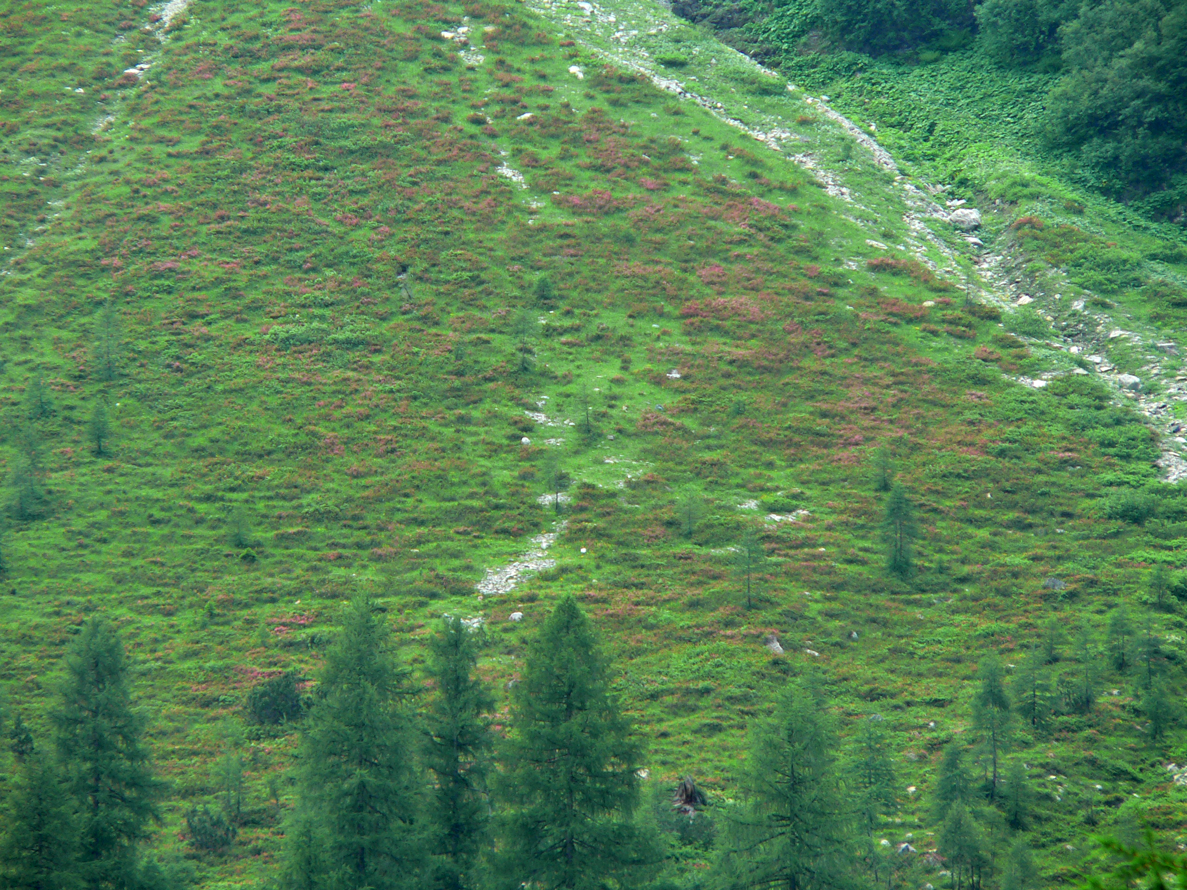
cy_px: 445
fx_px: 14813
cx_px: 594
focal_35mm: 432
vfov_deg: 3.4
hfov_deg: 4.6
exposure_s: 1/100
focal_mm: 72
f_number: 4
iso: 80
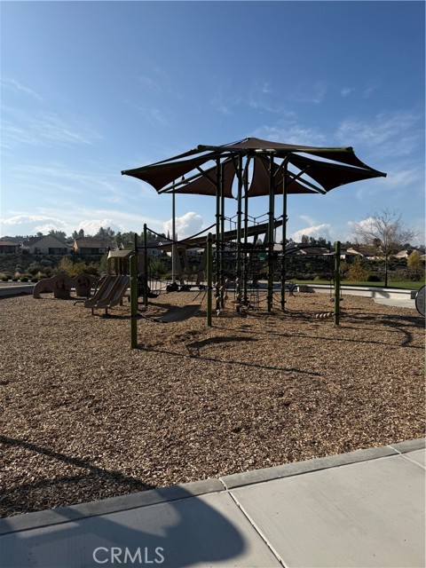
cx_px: 213
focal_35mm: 24
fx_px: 394
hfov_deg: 56.8
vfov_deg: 71.6
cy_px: 284
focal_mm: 6.76
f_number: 1.78
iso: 80
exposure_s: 1/7353
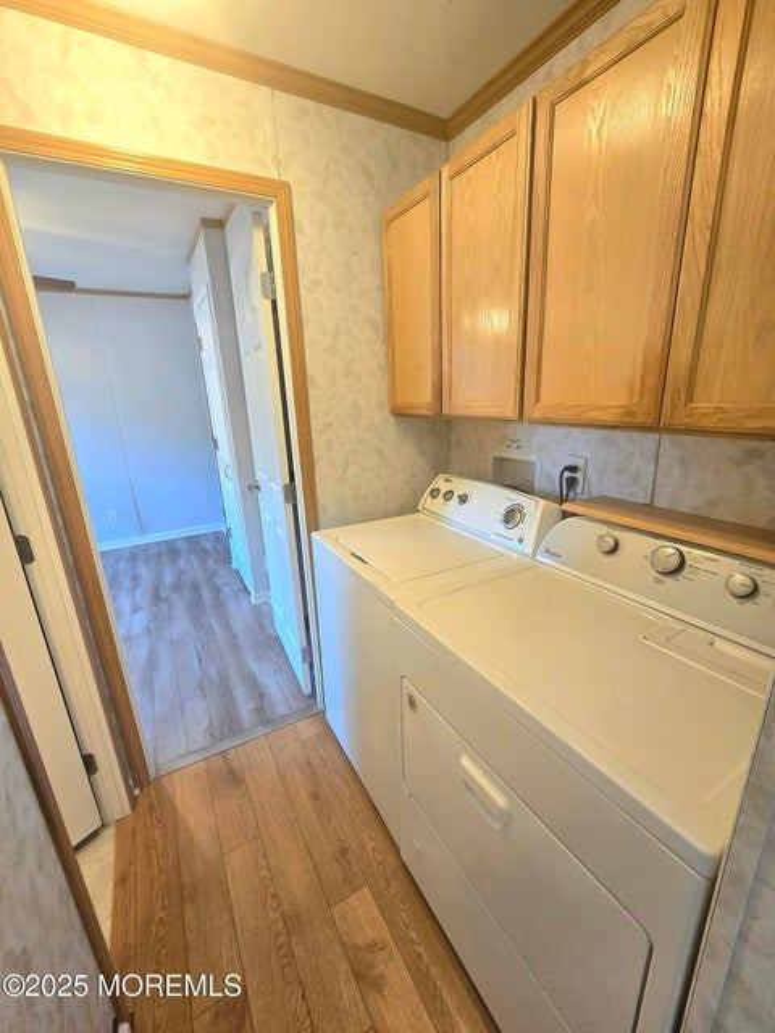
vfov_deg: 106.2
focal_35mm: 13
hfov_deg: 89.9
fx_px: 388
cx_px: 388
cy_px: 516
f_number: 2.2
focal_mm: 2.2
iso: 160
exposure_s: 1/60.2
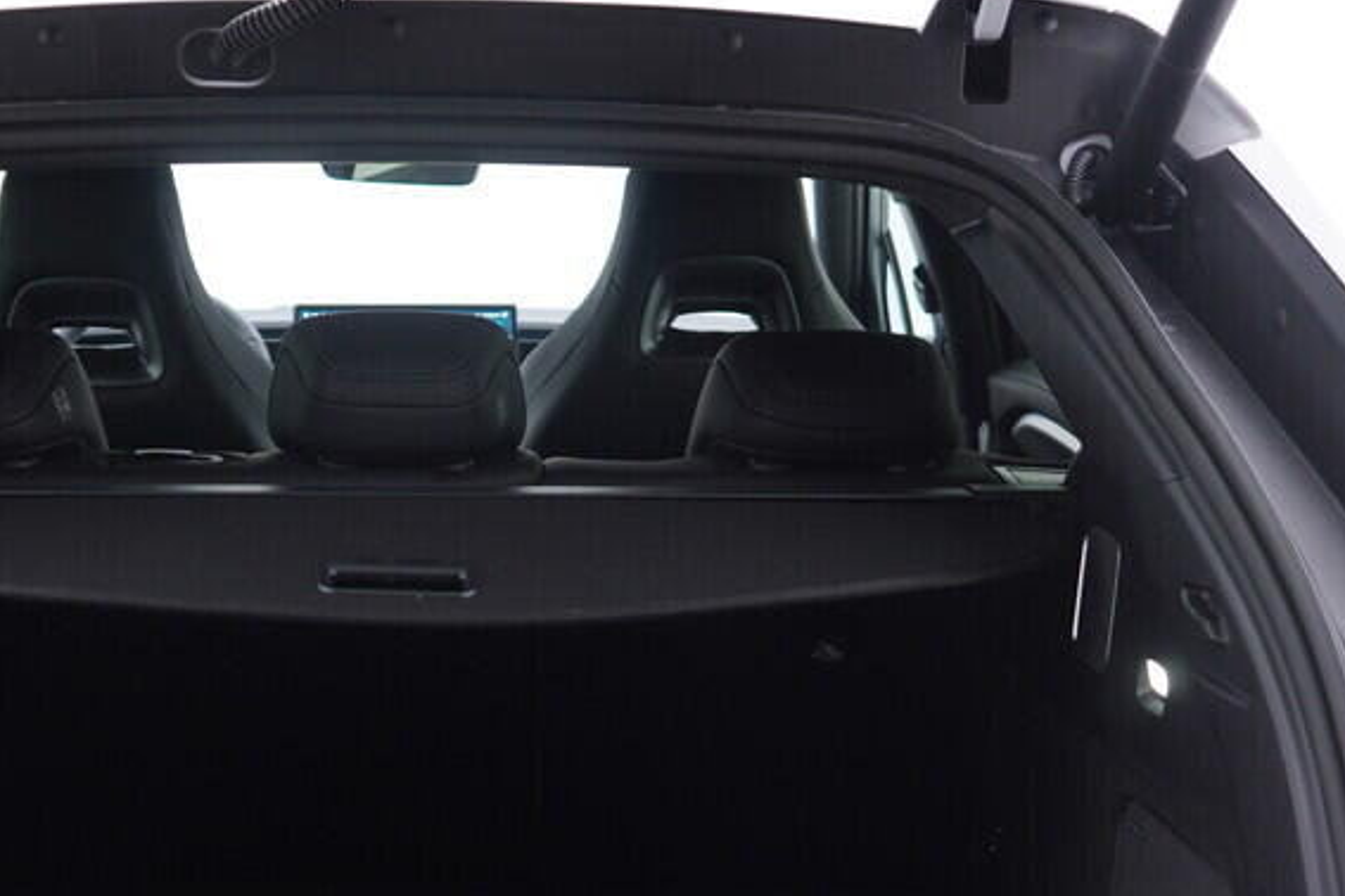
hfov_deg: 30.7
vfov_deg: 20.6
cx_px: 451
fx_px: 2428
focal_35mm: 65
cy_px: 762
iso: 160
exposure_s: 1/40
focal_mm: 24
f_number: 2.8
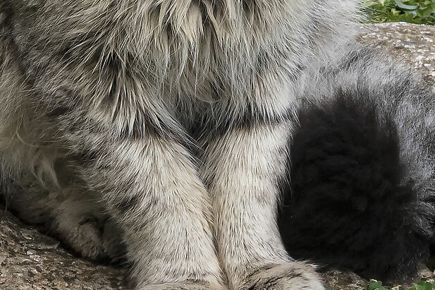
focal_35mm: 467
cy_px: -106
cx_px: 462
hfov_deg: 4.4
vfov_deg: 2.9
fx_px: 5641
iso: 500
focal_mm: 60
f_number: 14
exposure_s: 1/100
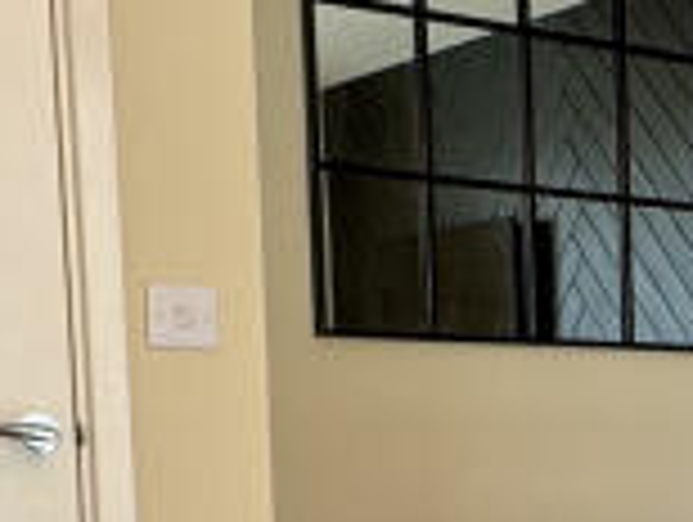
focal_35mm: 93
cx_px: 1102
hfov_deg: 18.2
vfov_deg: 15.3
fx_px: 1865
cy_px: 648
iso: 125
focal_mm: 2.22
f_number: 2.2
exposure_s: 1/99
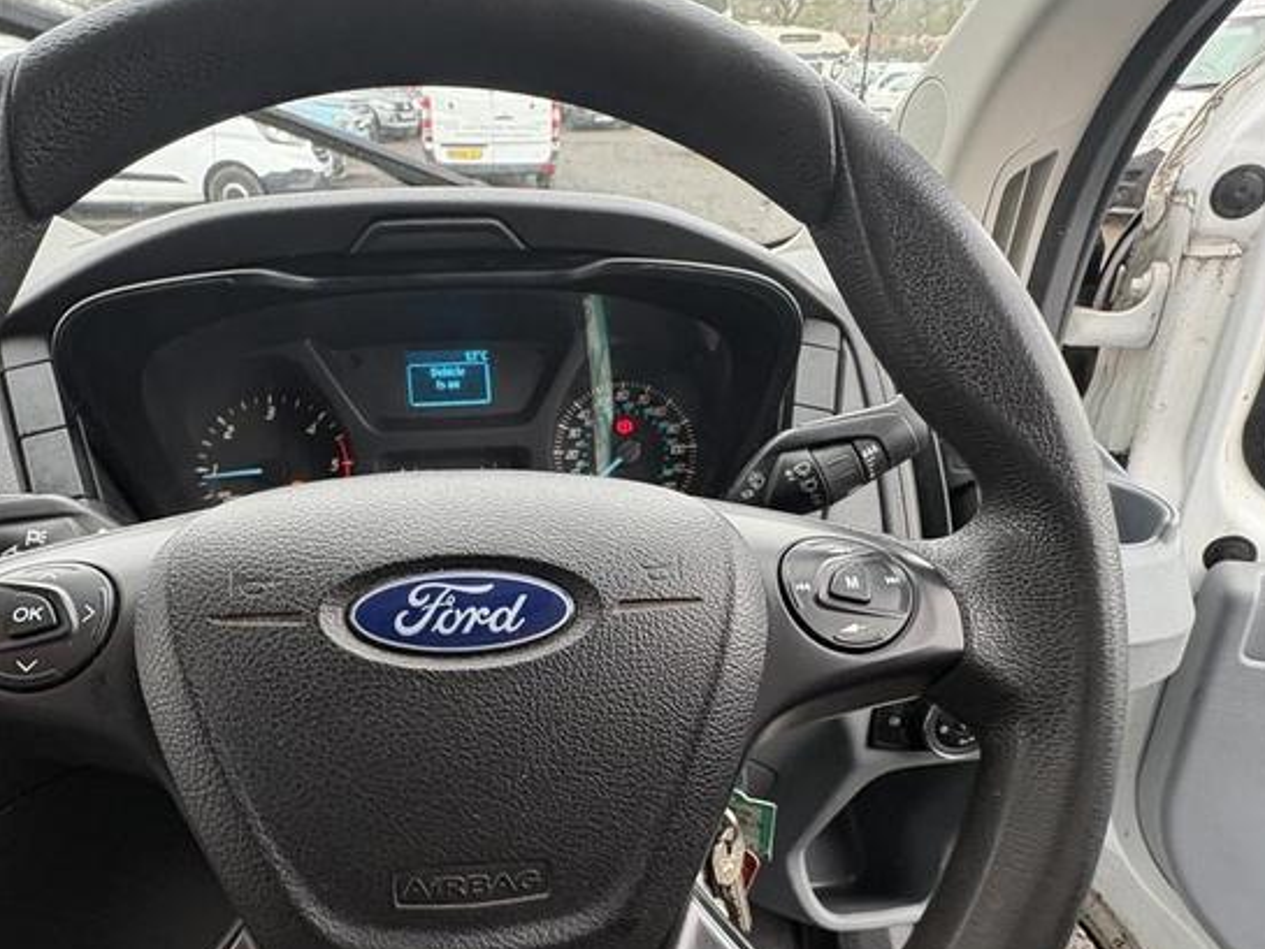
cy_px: 610
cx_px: 555
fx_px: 841
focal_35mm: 23
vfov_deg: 57.9
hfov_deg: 73.6
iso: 200
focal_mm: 2.22
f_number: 2.2
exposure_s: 1/99
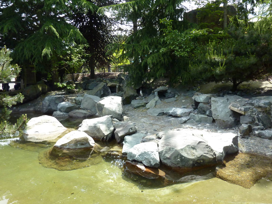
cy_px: 102
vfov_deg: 54.9
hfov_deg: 69.4
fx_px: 196
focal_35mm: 25
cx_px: 136
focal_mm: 4.1
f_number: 3.3
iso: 200
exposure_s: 1/500
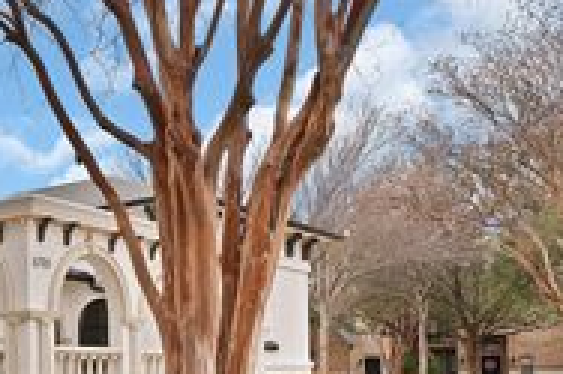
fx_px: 750
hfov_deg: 32.5
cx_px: -141
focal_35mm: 48
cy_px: 356
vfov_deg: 26.8
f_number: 9
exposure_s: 1/80
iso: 640
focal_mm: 18
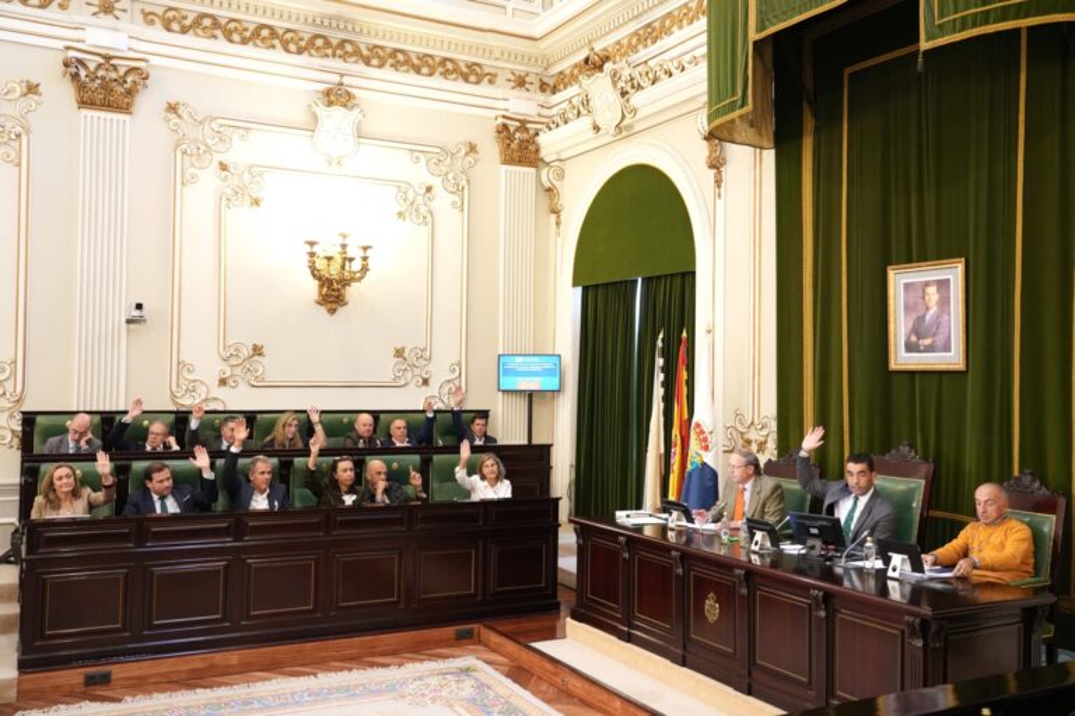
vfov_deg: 41.1
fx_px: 955
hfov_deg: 58.7
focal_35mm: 32
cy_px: 358
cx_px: 538
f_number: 4
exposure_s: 1/100
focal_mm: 32
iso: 4000
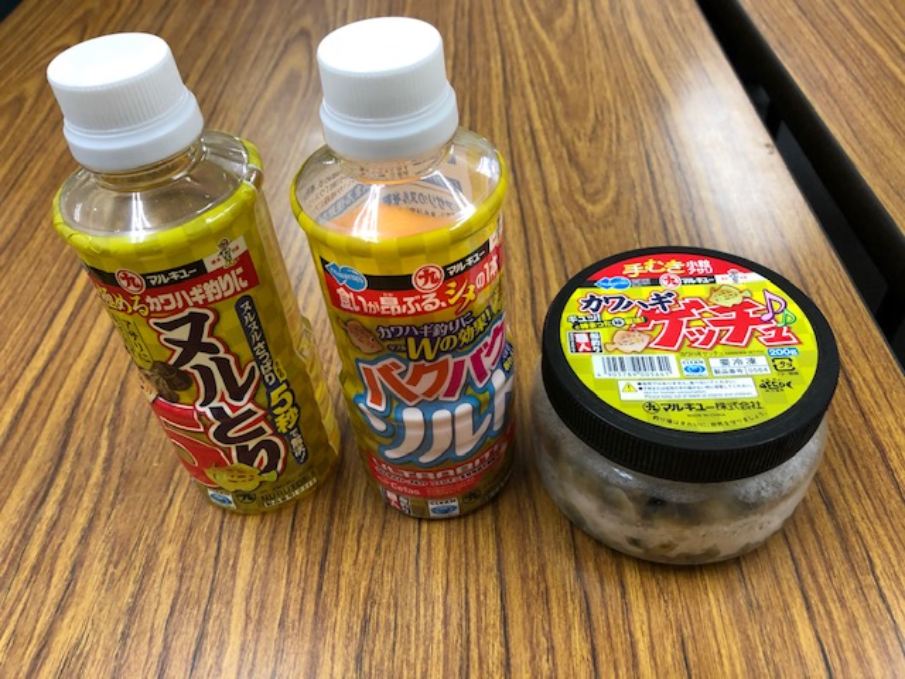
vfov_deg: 49.7
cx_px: 452
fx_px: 732
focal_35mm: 28
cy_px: 340
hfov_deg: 63.4
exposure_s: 1/30
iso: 40
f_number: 1.8
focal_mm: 3.99
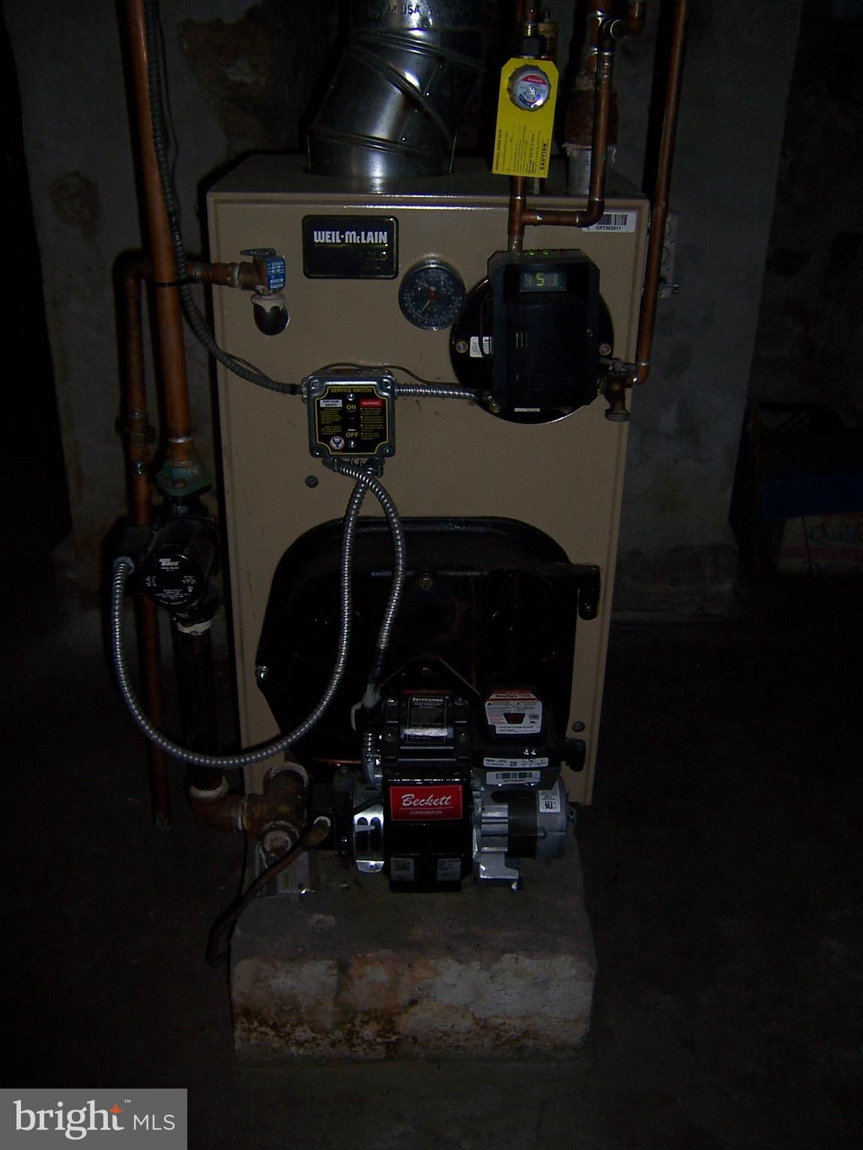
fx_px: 1097
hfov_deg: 42.9
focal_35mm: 33
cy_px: 575
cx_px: 432
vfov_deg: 55.4
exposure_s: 1/60
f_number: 2.8
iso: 80
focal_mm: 5.5
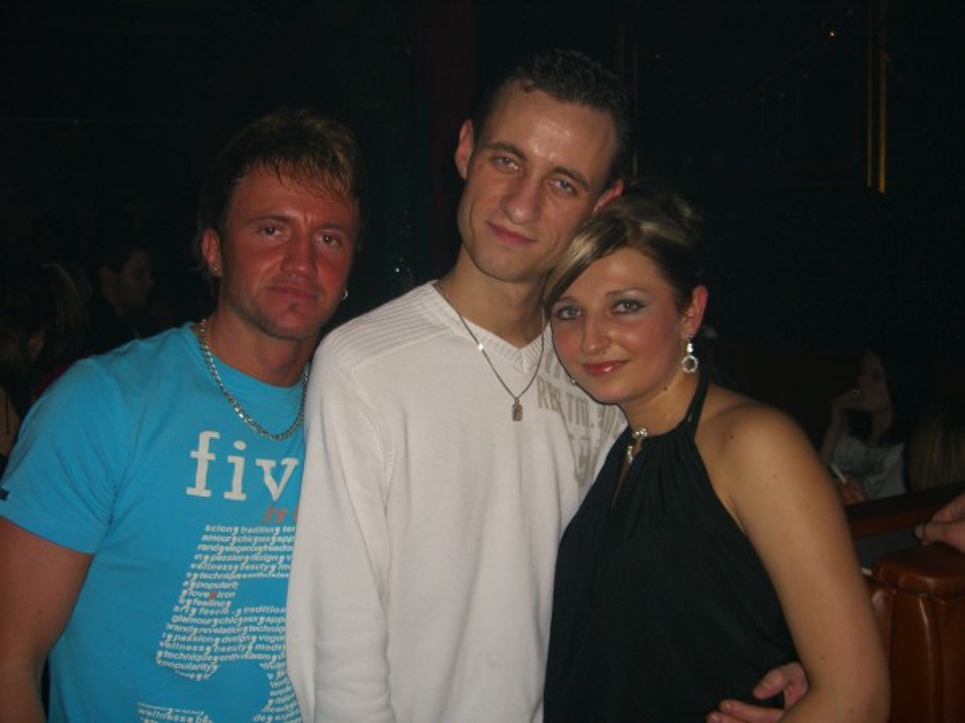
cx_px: 482
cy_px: 362
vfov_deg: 37.7
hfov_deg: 49.0
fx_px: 1059
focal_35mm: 38
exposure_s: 1/60
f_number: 2.8
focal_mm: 7.9
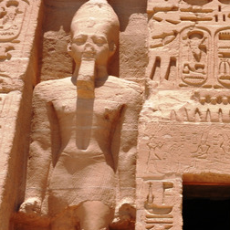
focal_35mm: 89
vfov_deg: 19.4
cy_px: 161
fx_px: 669
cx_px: 254
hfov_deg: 18.7
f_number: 10
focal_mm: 22
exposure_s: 1/400
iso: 200
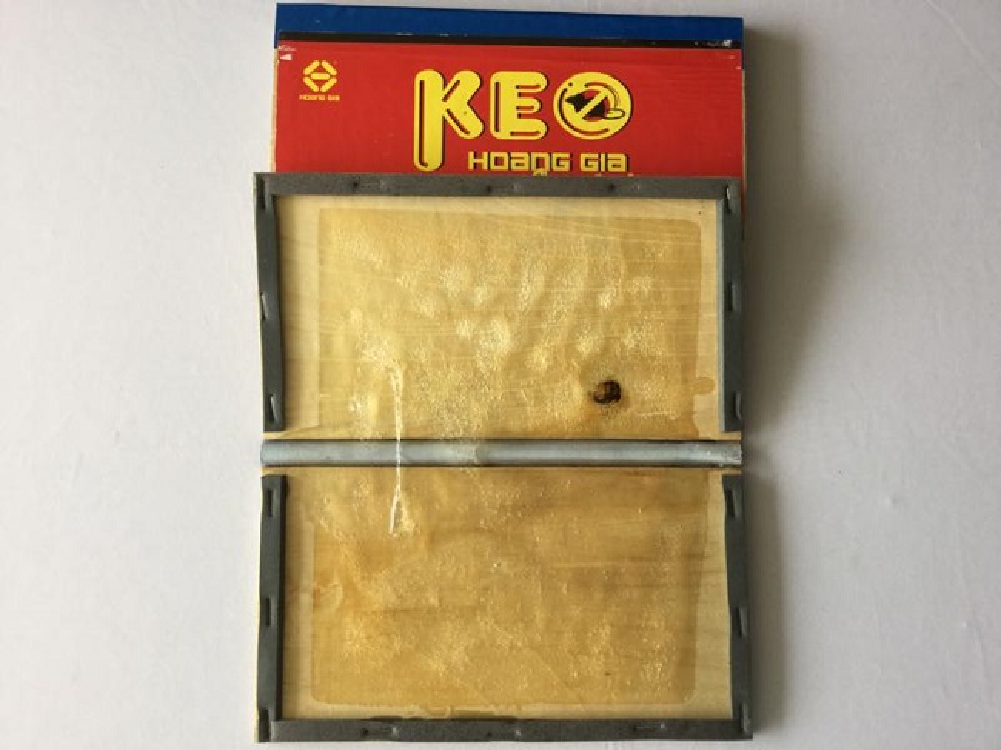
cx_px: 500
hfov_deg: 58.4
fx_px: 896
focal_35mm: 31
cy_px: 375
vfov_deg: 45.4
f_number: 2.4
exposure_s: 1/30
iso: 50
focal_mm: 3.3
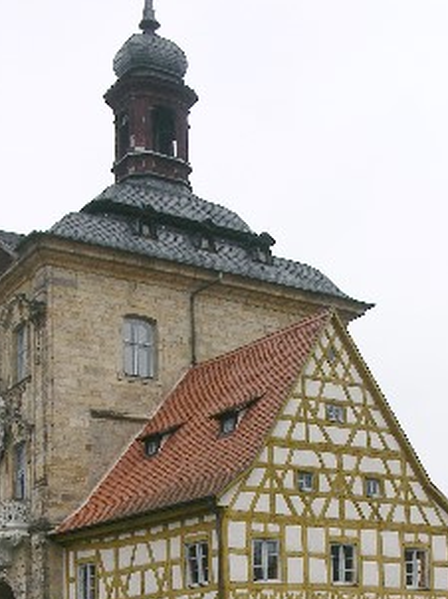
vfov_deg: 27.8
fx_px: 1175
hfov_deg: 21.6
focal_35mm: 68
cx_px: 232
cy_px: 507
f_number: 5.6
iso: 50
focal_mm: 8.9
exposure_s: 1/69.8
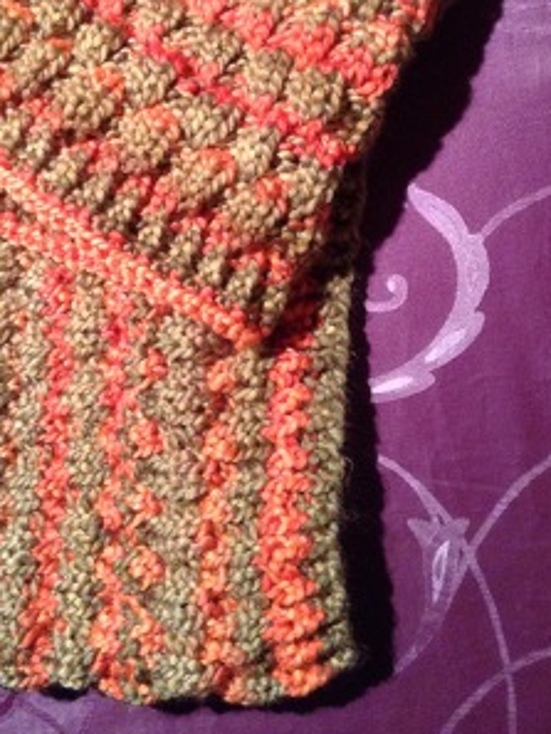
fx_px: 1103
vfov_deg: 36.1
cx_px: 185
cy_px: 200
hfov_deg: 27.9
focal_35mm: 52
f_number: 2.4
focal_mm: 3.3
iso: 250
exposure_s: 1/20
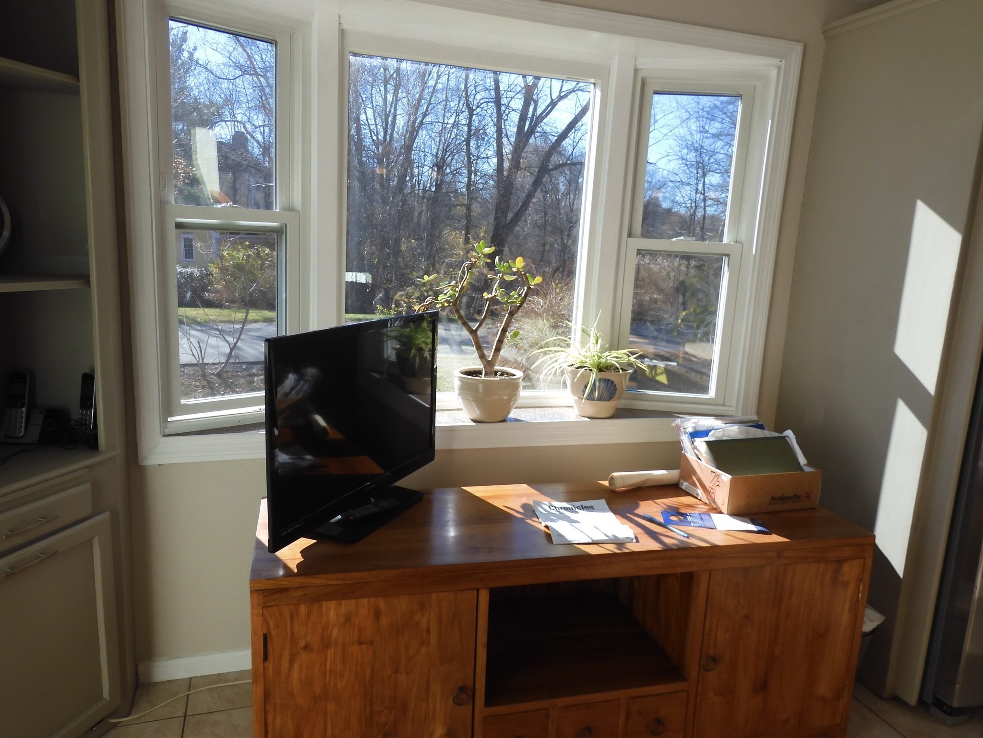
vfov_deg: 56.8
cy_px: 369
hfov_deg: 71.6
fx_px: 682
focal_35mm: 24
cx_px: 492
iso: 100
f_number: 3.4
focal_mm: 4.3
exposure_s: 1/250
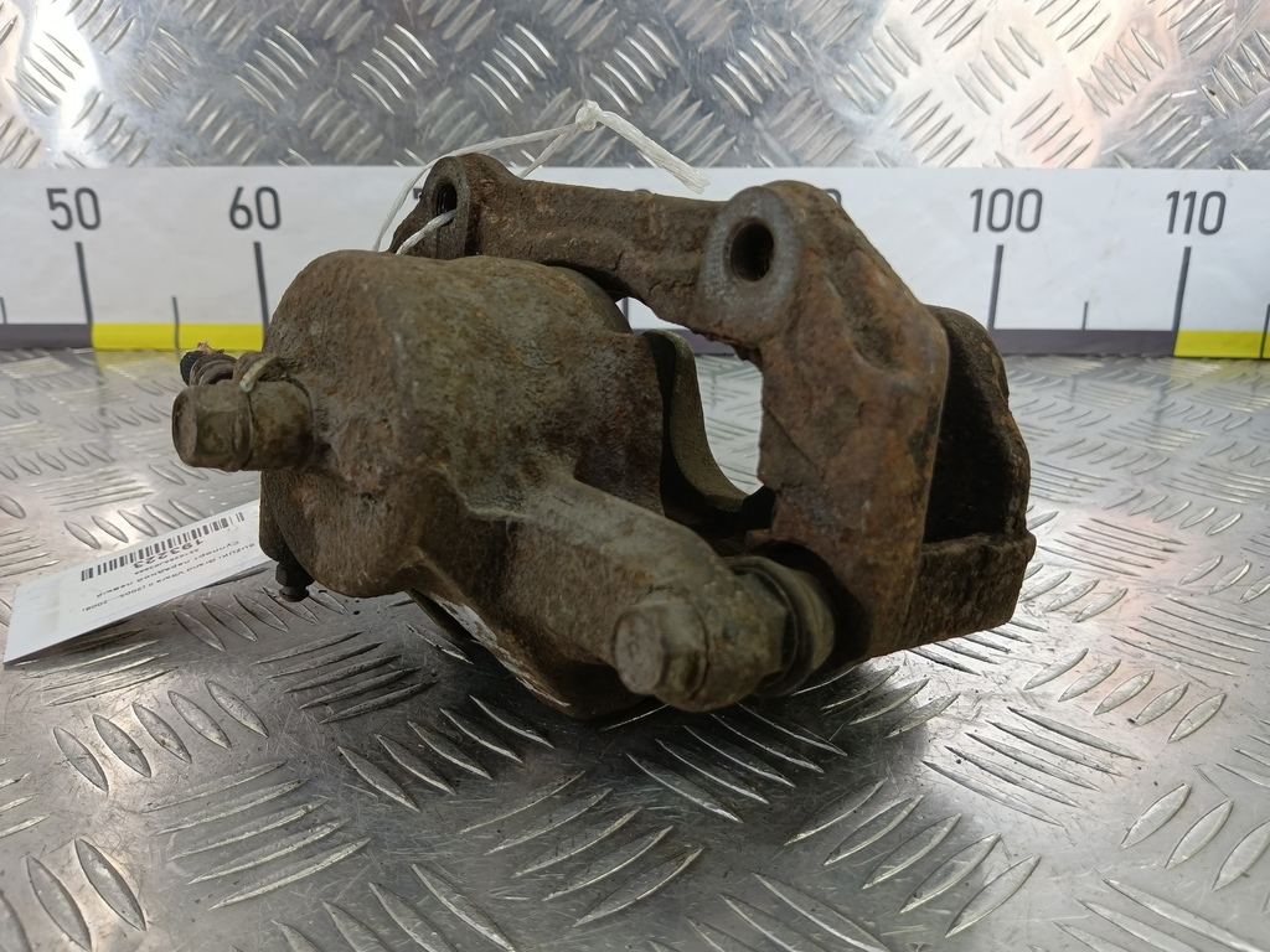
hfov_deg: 73.9
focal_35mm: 23
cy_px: 476
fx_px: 844
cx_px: 635
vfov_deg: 58.9
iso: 99
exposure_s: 1/50
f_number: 1.6
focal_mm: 4.11
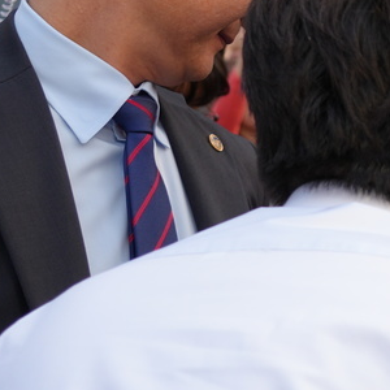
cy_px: 89
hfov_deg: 13.7
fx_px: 1466
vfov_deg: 15.1
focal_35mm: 115
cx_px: 682
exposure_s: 1/160
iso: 160
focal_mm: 29
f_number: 4
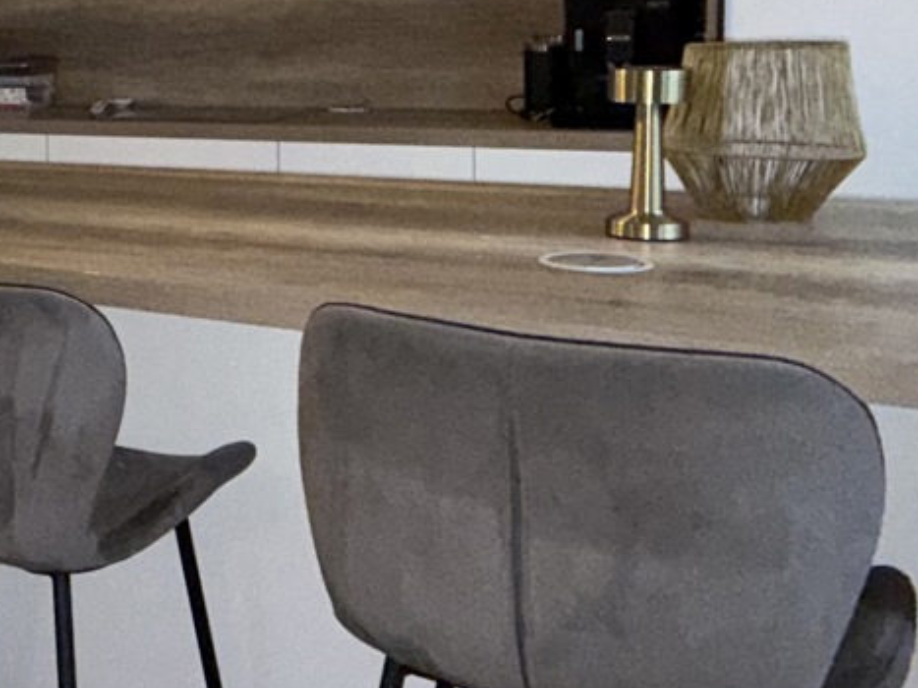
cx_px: -171
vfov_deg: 29.5
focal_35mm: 48
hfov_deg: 32.9
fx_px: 1273
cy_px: 130
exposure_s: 1/50
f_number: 2.2
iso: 200
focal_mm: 2.22
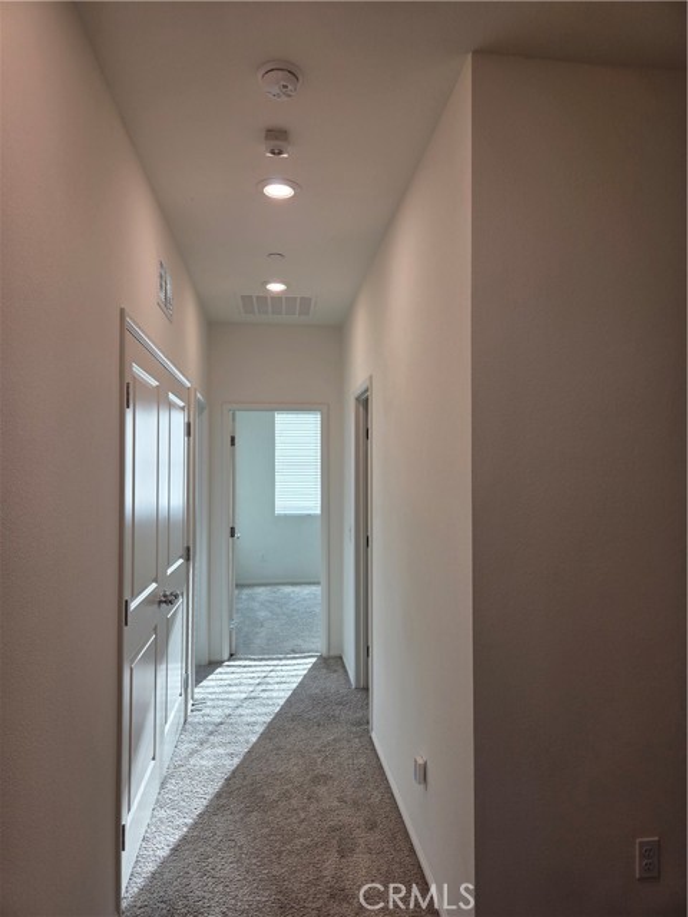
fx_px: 610
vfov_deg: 73.9
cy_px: 458
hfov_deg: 58.9
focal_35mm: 23
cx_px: 344
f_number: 1.8
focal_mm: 5.4
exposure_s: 1/120
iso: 40
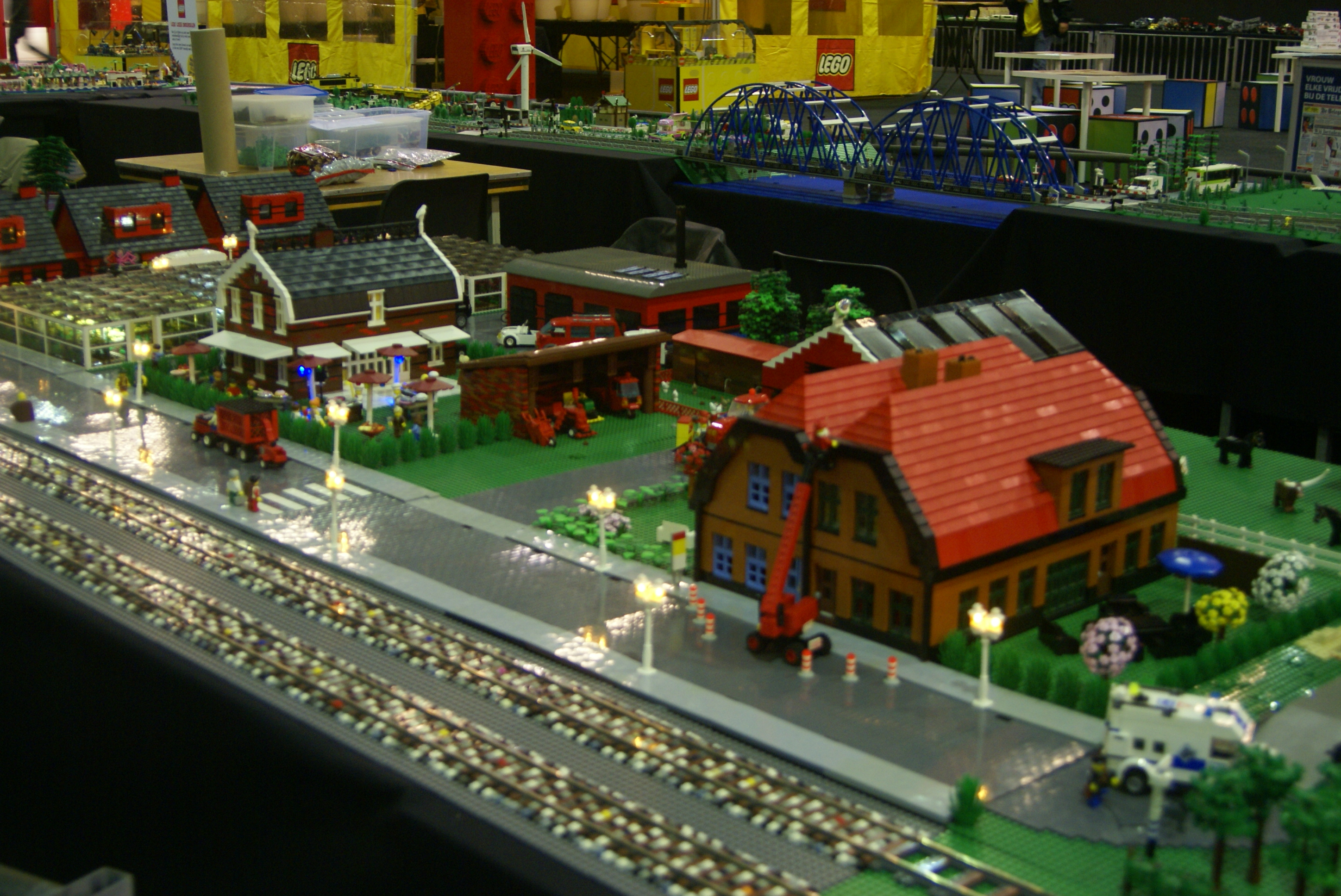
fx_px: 1678
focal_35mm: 45
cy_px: 448
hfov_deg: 43.6
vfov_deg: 29.9
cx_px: 670
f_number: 4
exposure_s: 1/13
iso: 400
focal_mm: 30
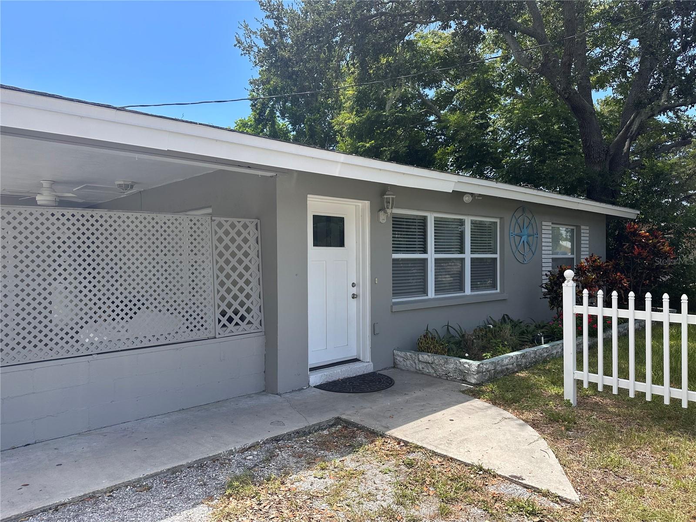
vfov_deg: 56.8
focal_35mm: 24
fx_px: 483
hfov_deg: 71.6
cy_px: 261
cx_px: 348
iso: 80
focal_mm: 6.86
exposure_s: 1/1812
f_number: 1.78
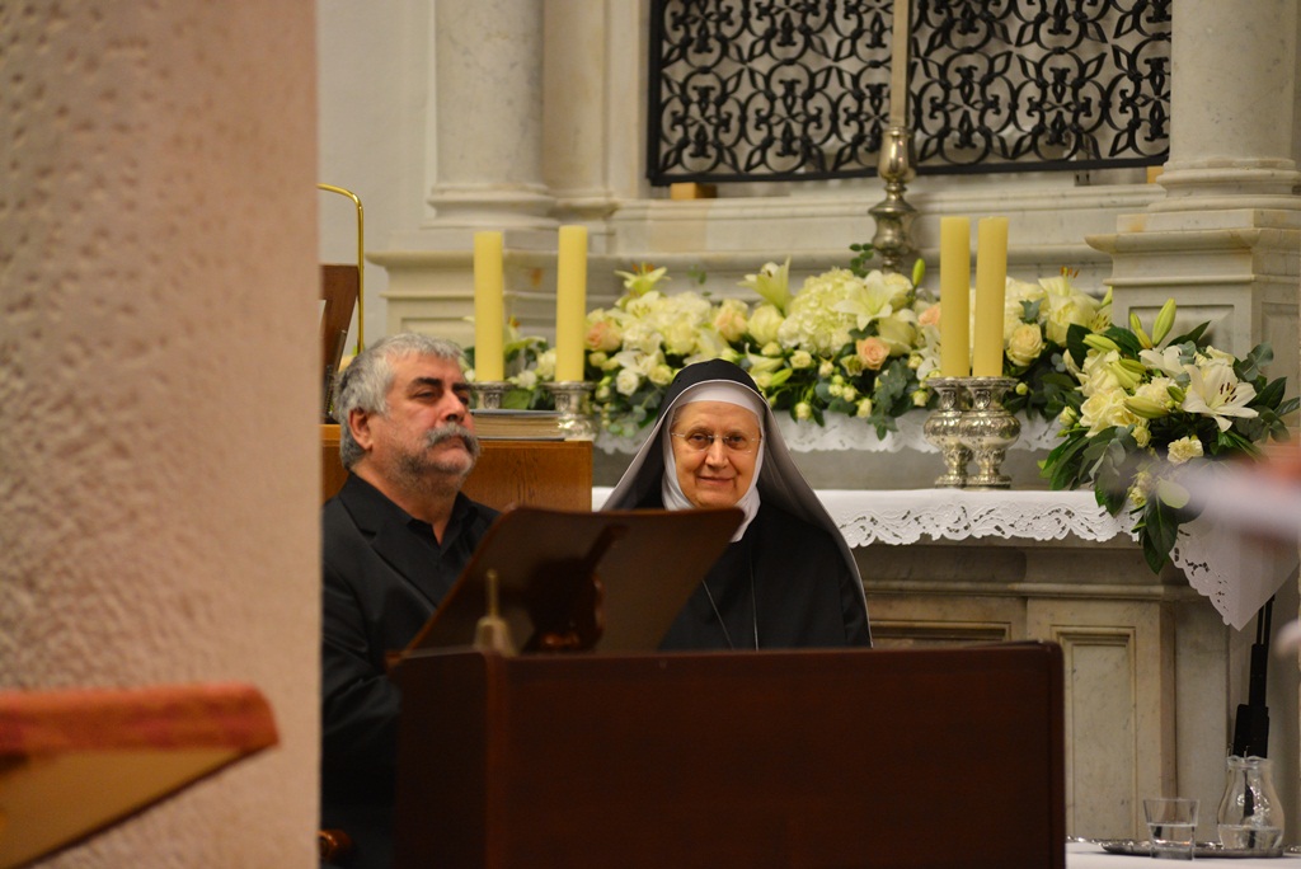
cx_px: 650
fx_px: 7232
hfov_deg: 10.3
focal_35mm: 200
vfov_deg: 6.9
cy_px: 434
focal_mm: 200
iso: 2000
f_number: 2.8
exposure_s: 1/400
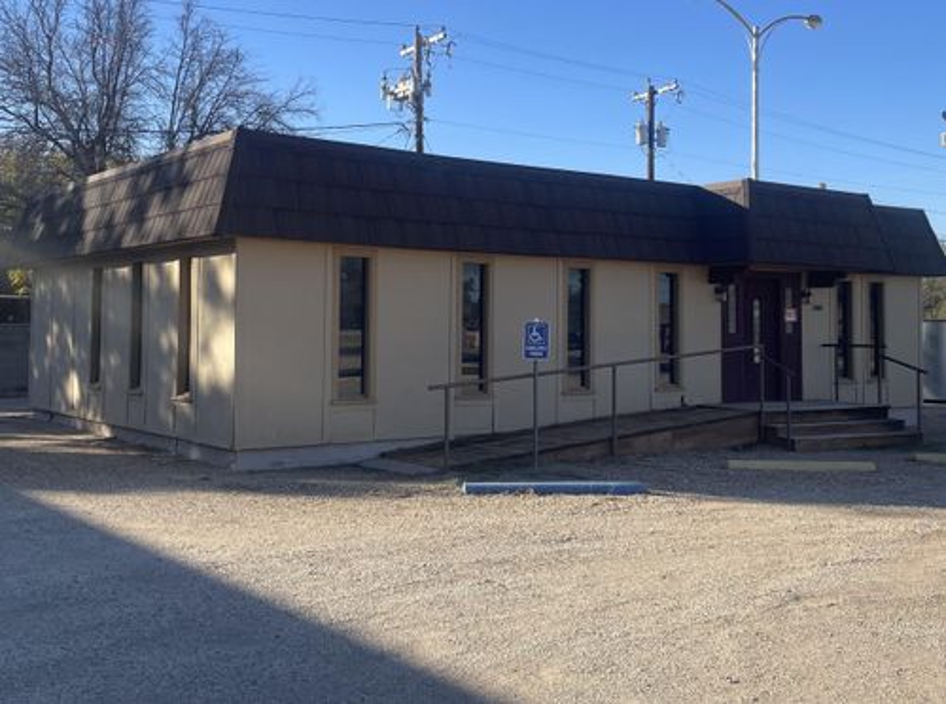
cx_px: 473
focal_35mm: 26
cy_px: 352
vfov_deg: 52.8
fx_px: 708
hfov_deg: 67.5
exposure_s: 1/2304
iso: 32
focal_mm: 4.2
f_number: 1.6
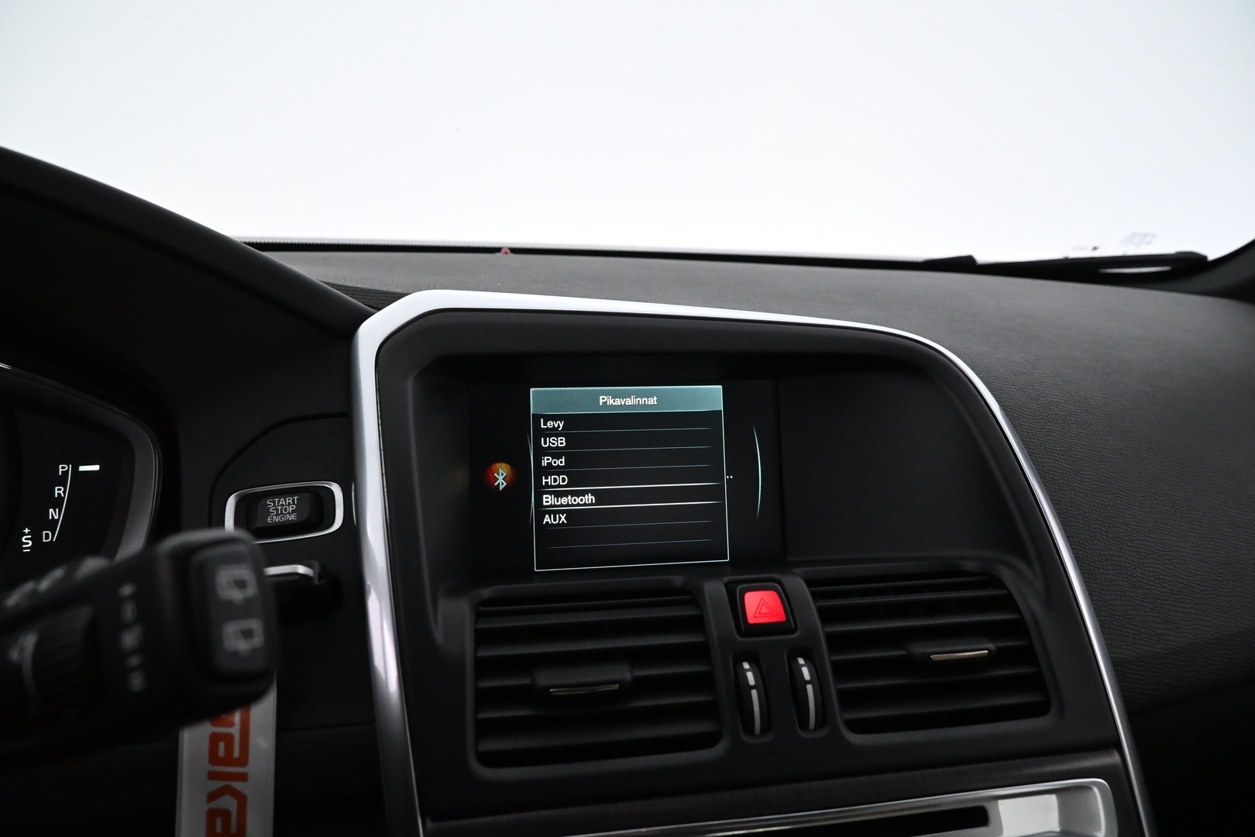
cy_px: 418
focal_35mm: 24
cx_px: 628
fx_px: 837
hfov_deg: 73.7
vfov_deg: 53.1
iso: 4000
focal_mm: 16
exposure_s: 1/80
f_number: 4.5
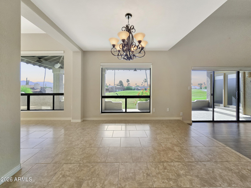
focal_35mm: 13
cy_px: 94
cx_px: 126
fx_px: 94
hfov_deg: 106.2
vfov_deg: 89.9
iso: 50
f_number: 2.2
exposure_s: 1/379
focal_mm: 2.2
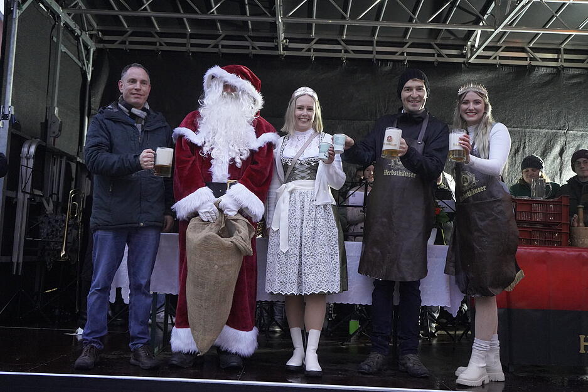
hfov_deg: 50.7
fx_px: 621
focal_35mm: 38
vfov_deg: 35.1
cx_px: 294
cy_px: 196
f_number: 4
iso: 12800
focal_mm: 38
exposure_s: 1/160
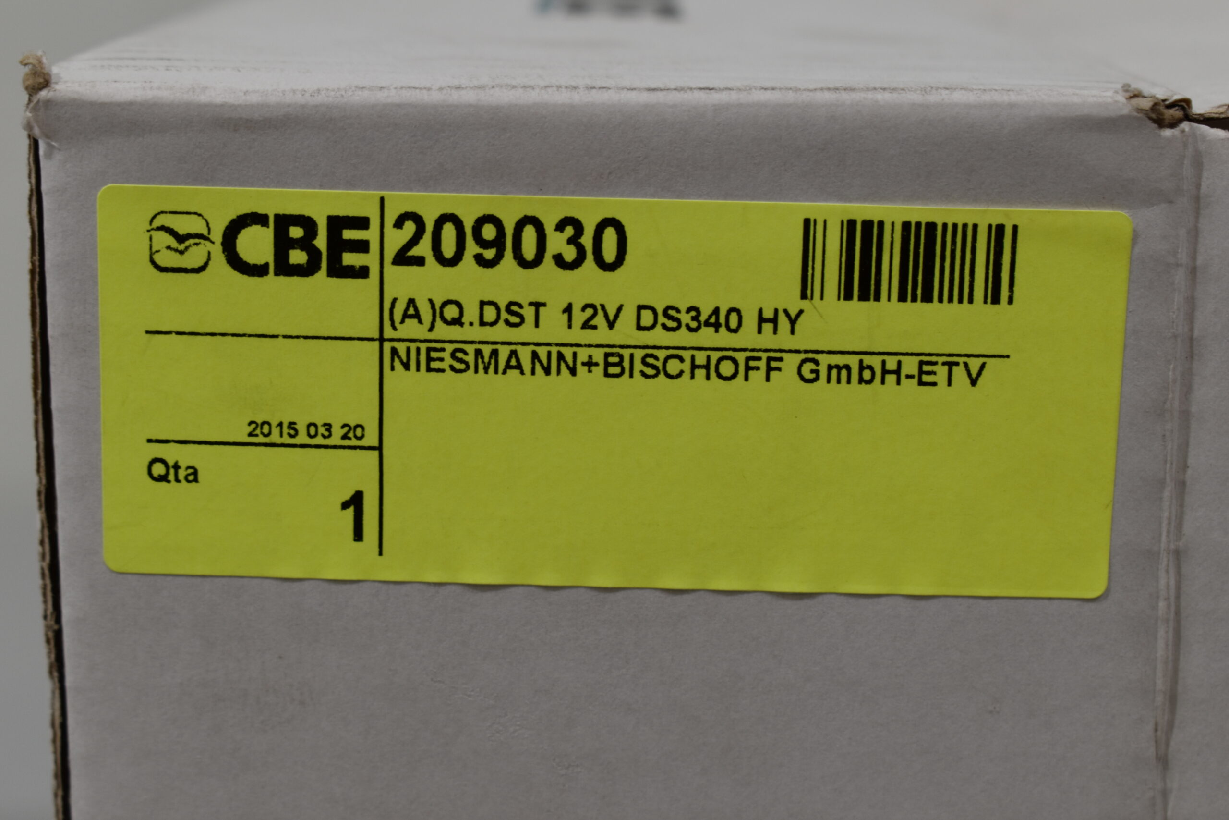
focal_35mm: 72
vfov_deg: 18.9
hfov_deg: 28.1
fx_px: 2458
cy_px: 410
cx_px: 614
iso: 220
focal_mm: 48
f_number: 8
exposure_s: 1/60
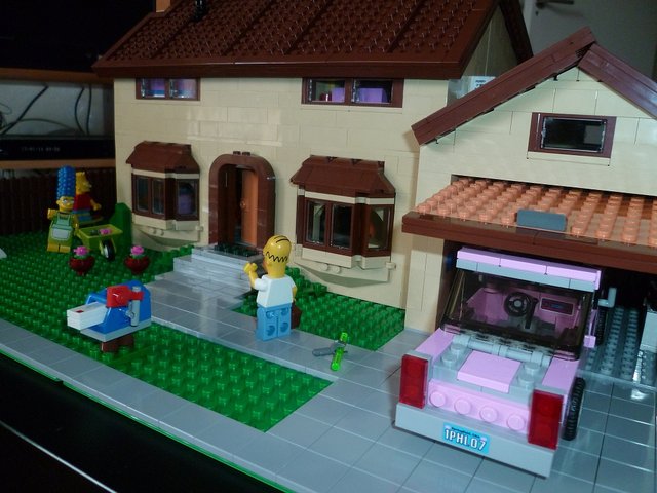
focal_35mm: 28
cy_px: 246
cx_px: 328
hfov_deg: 63.4
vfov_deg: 49.7
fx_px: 531
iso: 250
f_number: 2.8
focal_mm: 5
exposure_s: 1/30
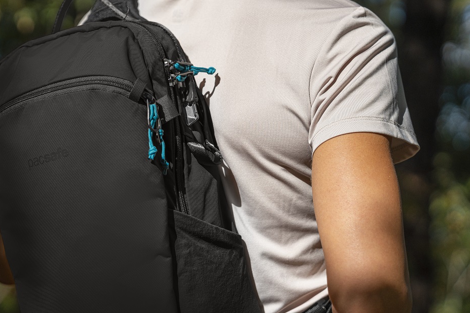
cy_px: 67
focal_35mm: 89
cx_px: 152
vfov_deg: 15.3
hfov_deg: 22.8
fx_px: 1162
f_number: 2.8
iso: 250
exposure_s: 1/6400
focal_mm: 55
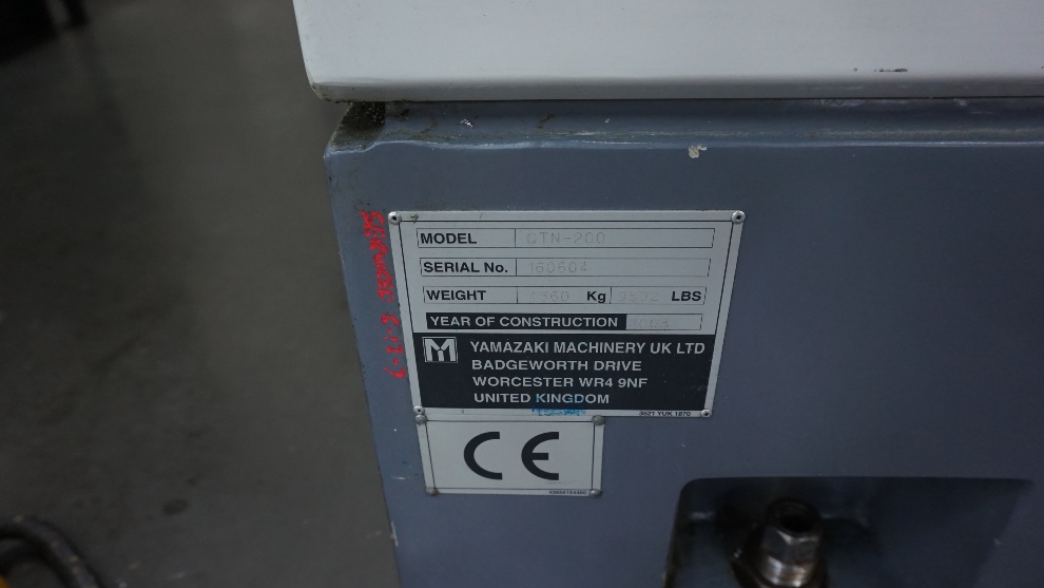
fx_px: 720
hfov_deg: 71.9
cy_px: 316
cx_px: 522
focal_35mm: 26
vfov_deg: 44.4
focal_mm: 16
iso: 1000
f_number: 4
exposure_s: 1/60
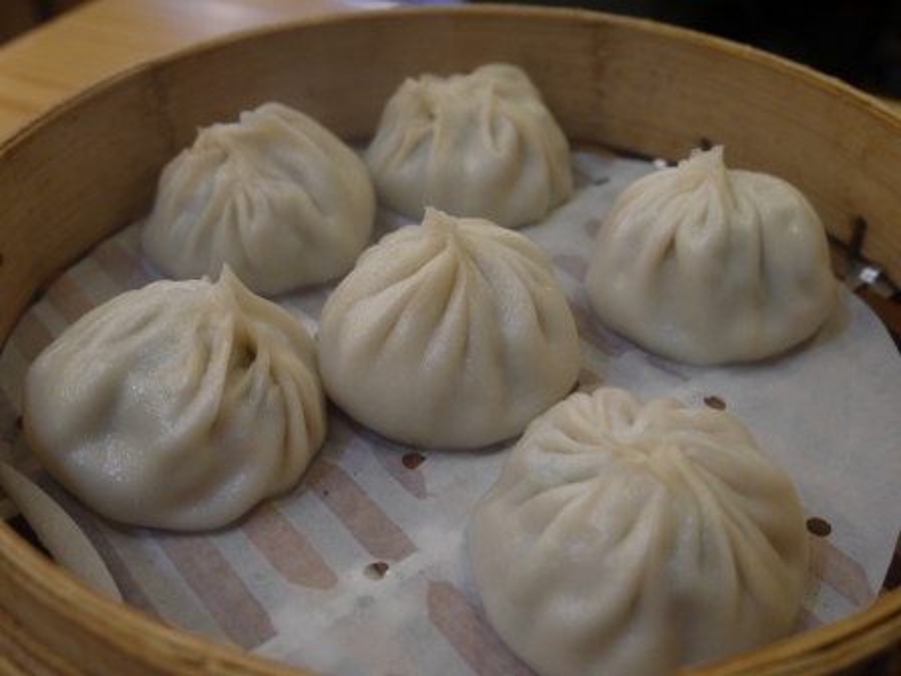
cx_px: 450
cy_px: 338
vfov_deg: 36.0
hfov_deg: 46.8
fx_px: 1041
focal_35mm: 40
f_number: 4.4
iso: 640
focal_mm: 20
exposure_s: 1/60
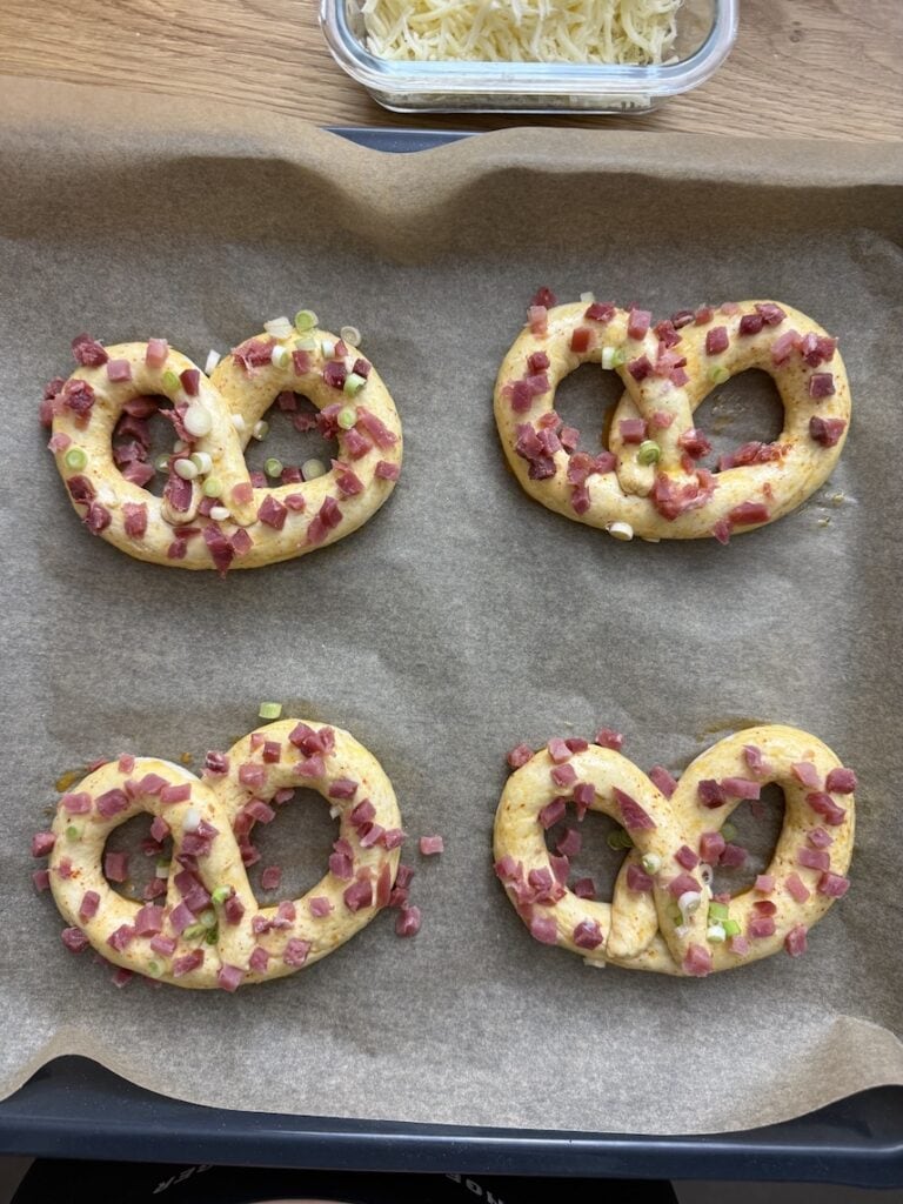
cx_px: 452
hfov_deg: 56.8
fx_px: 835
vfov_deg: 71.6
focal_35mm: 24
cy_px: 602
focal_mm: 6.76
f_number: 1.78
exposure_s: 1/50
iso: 200
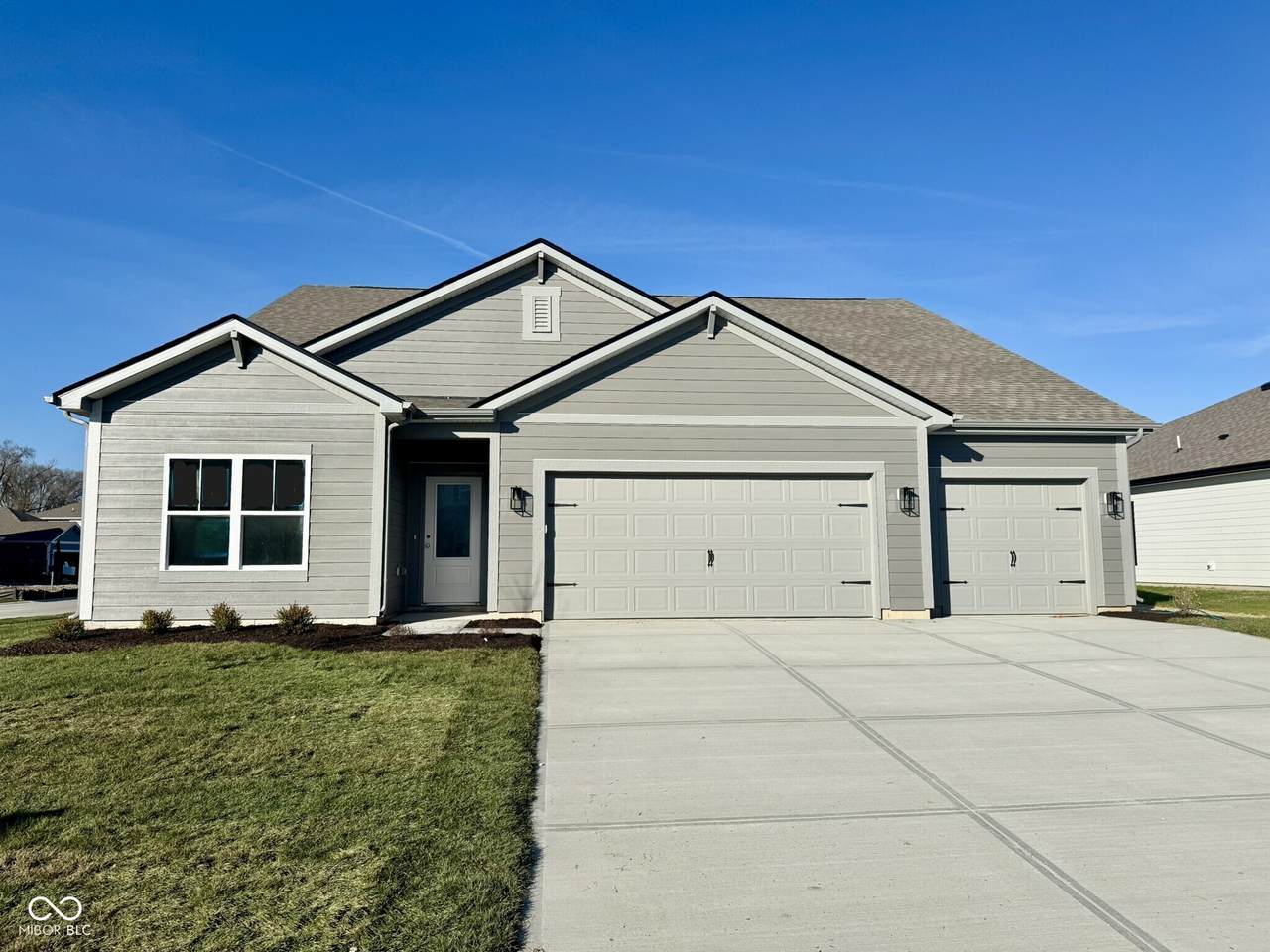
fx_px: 881
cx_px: 635
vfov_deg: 56.8
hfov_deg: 71.6
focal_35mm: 24
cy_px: 476
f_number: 1.78
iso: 80
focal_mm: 6.76
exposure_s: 1/7092
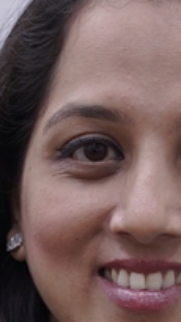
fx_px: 3283
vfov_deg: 5.6
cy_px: 499
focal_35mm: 384
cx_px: 296
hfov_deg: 3.1
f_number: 1.8
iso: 100
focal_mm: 50
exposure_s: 1/50
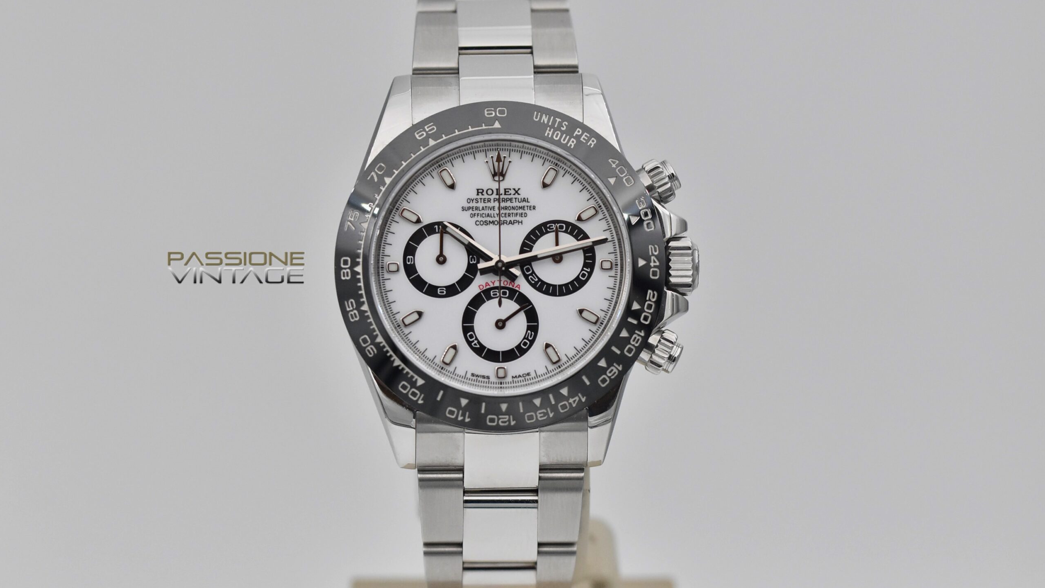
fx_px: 3935
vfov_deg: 8.5
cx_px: 524
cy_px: 291
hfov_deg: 15.1
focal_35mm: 142
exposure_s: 1/500
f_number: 6.3
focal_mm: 90
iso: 1600
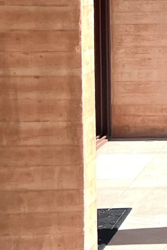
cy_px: 35
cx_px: 453
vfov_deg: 17.6
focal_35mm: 115
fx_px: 800
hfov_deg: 9.9
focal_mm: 5.7
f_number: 1.5
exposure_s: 1/3571
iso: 50
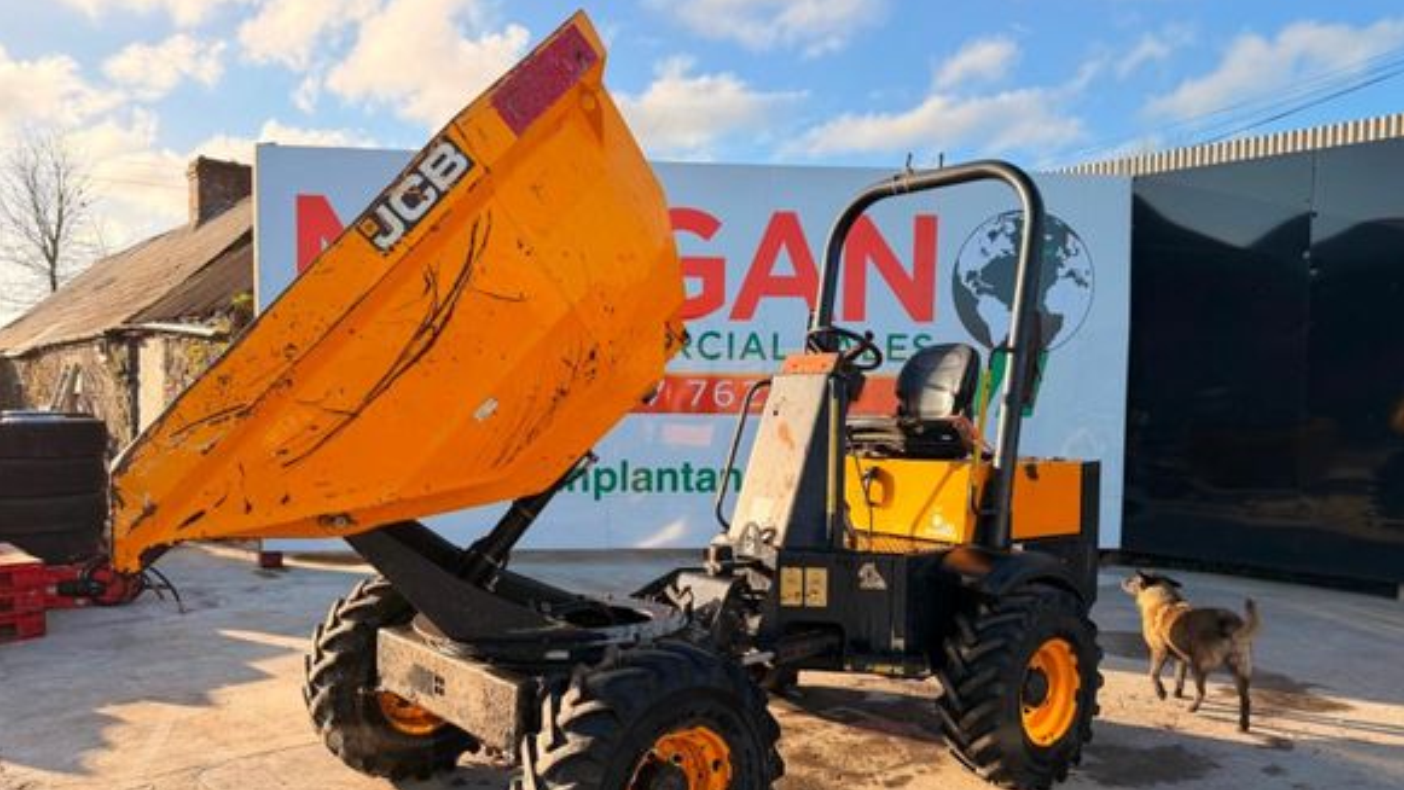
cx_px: 681
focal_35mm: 27
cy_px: 459
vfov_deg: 42.8
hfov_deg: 69.8
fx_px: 1005
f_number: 1.78
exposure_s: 1/1812
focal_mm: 6.76
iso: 100
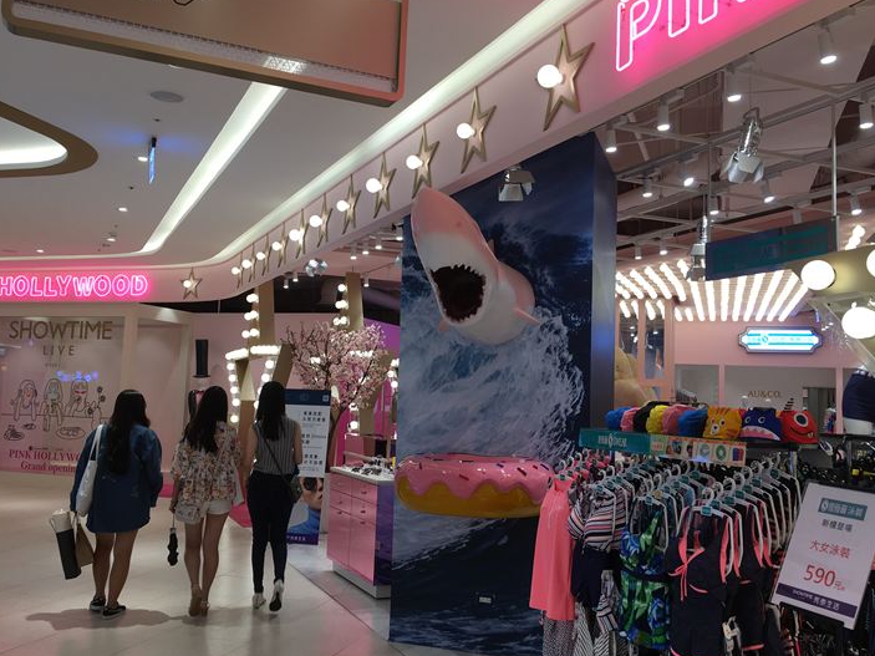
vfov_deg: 42.9
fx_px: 834
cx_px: 429
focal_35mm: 33
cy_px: 326
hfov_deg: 55.4
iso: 25
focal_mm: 4.15
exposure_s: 1/60
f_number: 2.2
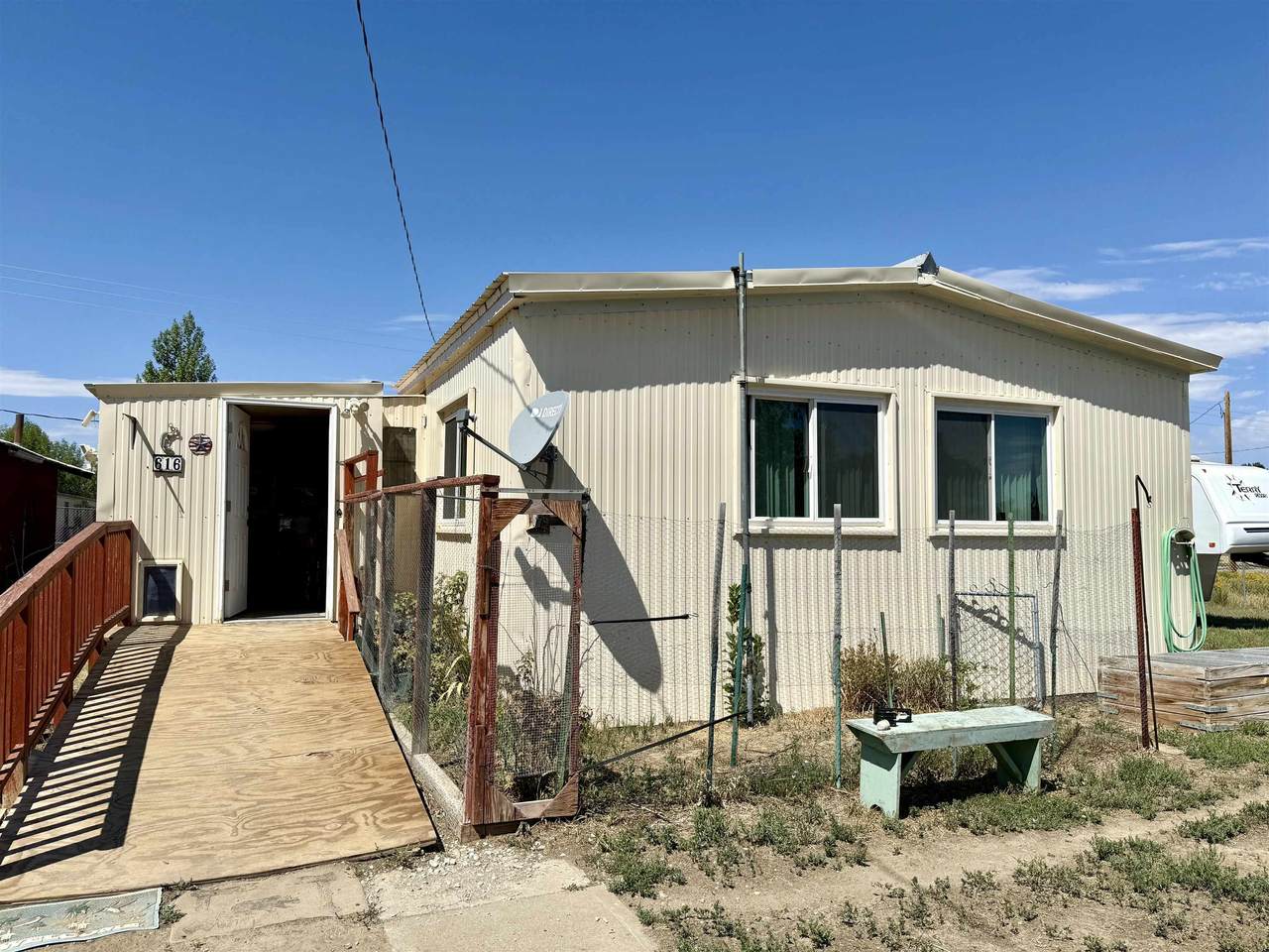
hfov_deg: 71.6
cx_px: 634
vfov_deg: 56.8
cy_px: 476
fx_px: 880
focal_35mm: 24
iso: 80
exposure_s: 1/8130
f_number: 1.78
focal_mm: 6.76
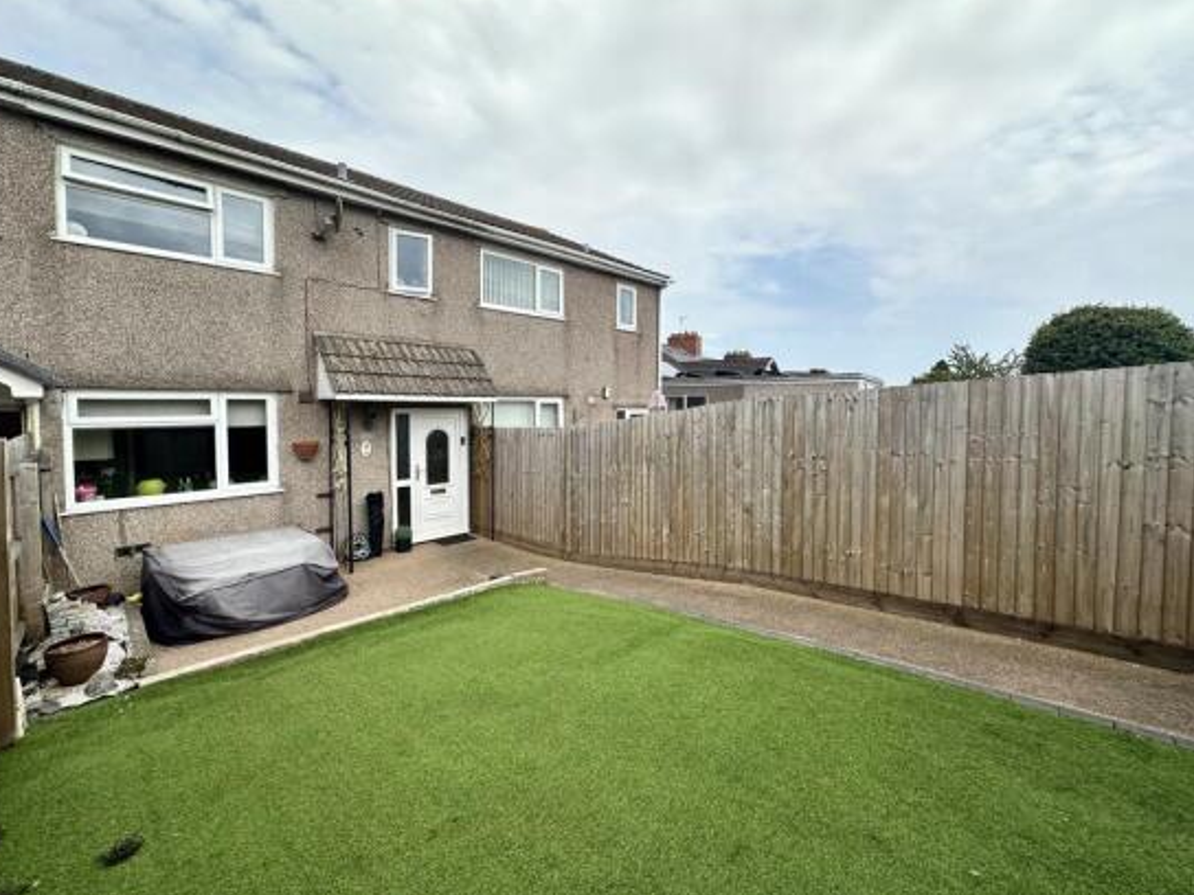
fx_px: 517
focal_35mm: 15
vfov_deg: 81.7
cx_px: 607
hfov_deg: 98.2
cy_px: 424
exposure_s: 1/1825
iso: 50
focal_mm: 2.22
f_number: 2.2
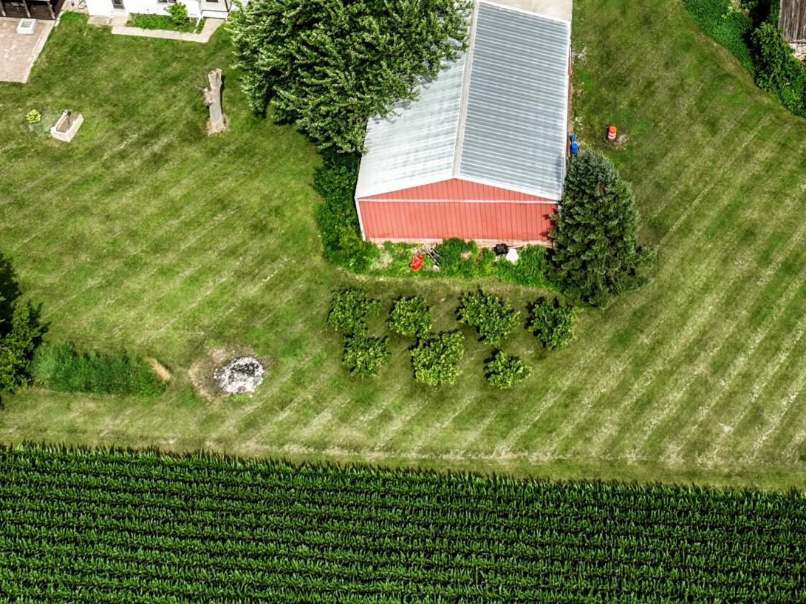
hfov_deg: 29.0
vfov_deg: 21.0
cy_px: -85
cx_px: 596
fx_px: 1536
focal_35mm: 66
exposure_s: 1/1000
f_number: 2.8
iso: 100
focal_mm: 12.29
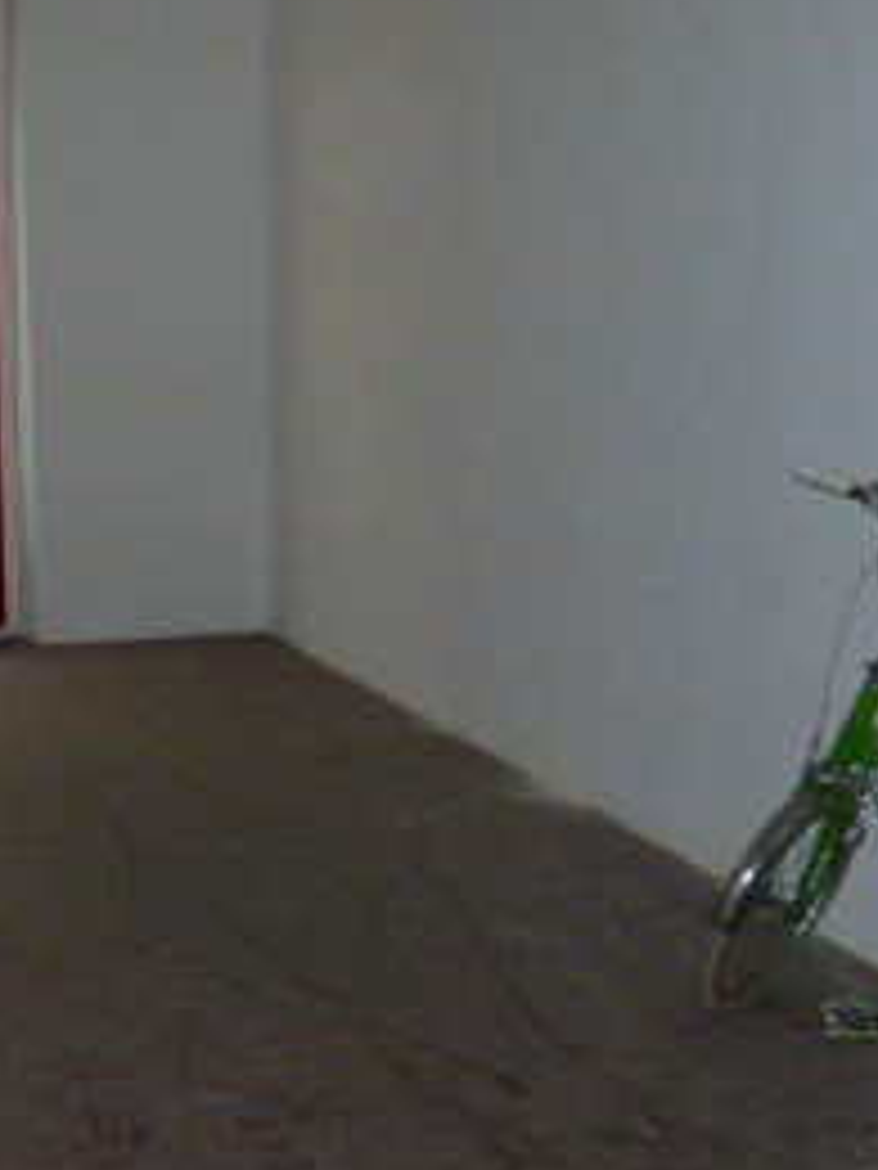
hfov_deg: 24.3
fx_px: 1995
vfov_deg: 32.6
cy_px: 720
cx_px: 135
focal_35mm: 59
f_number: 2.2
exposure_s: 1/250
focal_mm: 4.3
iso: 400
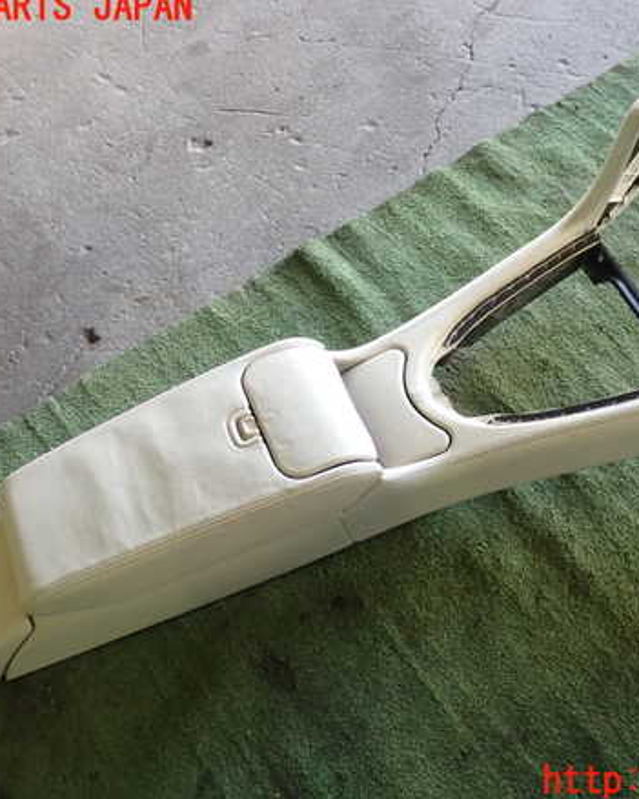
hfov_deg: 37.1
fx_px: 946
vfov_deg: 45.8
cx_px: 408
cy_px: 395
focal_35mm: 40
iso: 200
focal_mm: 5.4
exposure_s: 1/50
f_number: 2.3
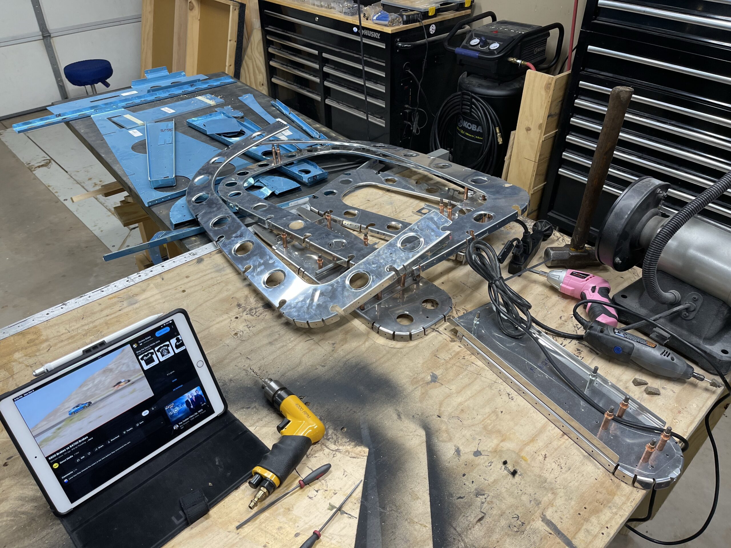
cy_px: 274
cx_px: 366
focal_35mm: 26
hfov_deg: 67.3
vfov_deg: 53.1
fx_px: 549
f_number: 1.6
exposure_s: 1/120
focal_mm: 5.1
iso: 125
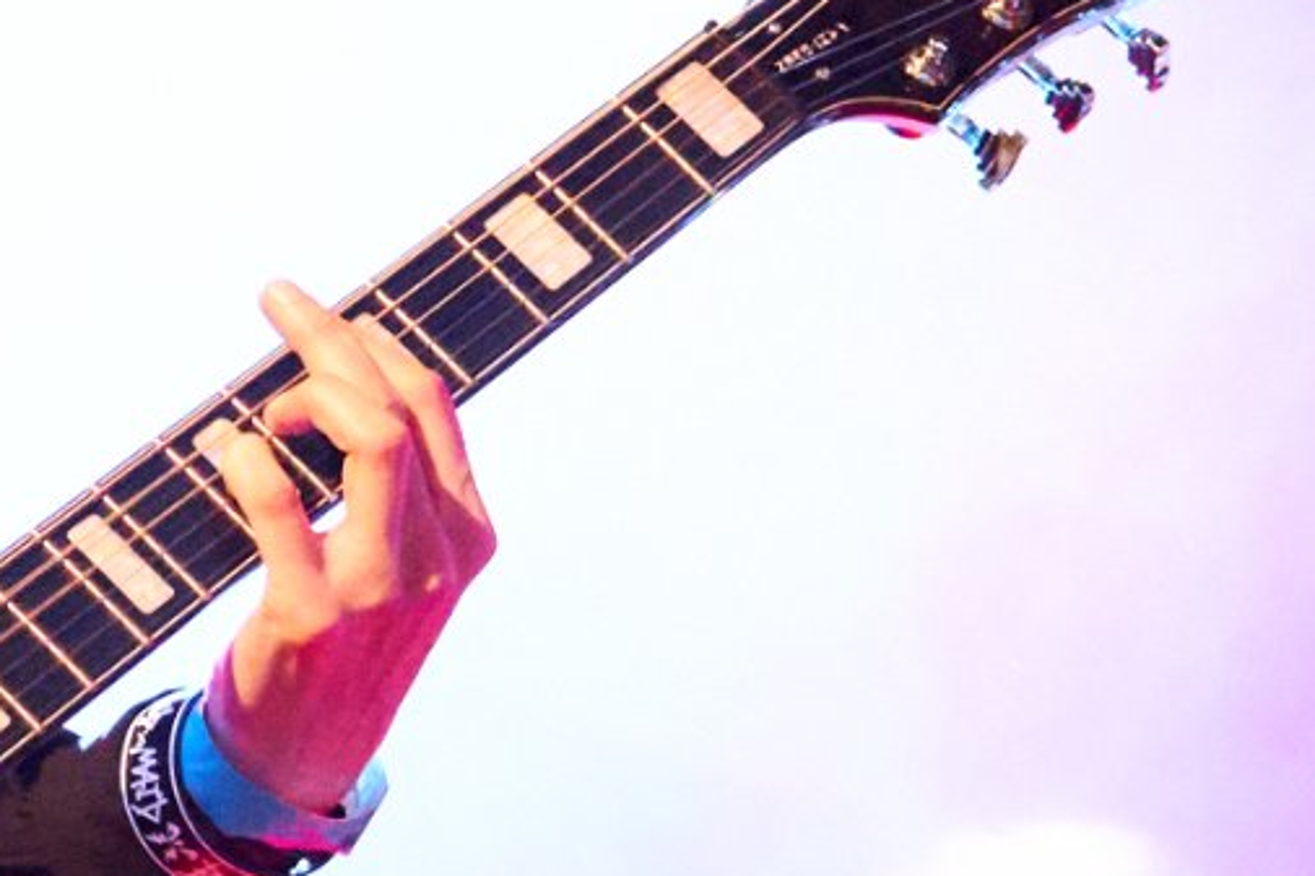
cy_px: 1128
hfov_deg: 5.8
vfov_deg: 3.9
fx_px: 12926
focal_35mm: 354
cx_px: 130
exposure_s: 1/250
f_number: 2.8
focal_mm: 70
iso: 10000
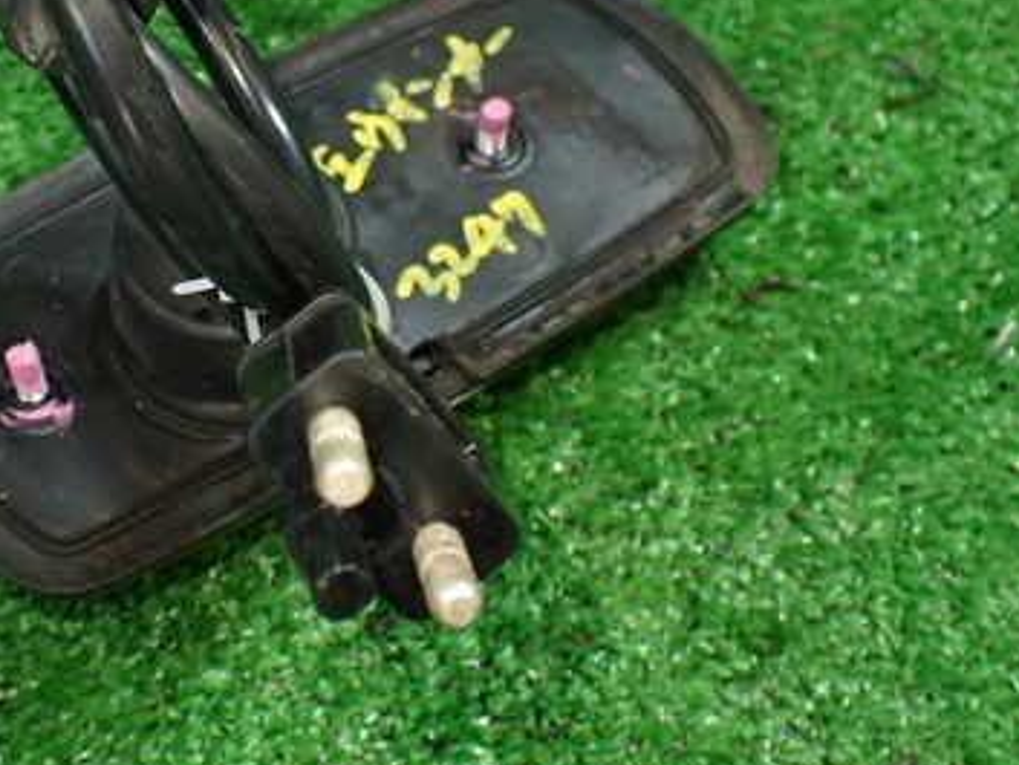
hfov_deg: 36.6
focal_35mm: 51
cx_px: 260
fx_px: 1502
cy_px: 257
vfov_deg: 28.4
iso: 640
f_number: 2.3
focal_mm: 5.4
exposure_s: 1/125
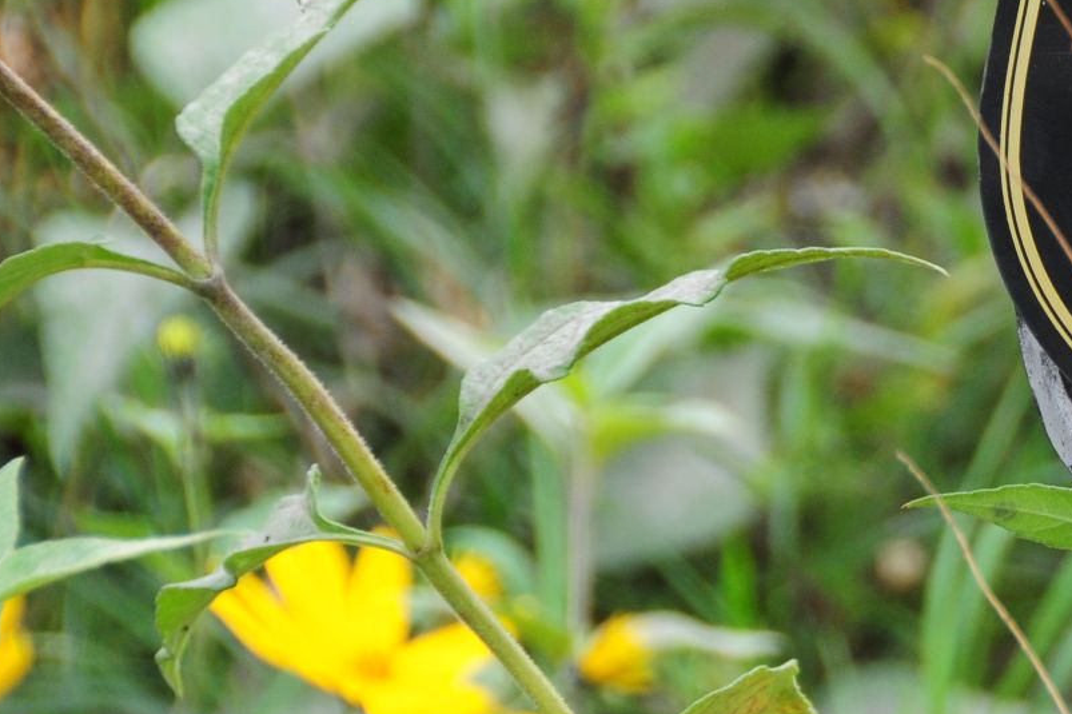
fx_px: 17862
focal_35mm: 600
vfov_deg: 2.3
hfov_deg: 3.4
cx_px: 1422
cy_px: -8
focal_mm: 150
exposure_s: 1/125
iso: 400
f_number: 7.1
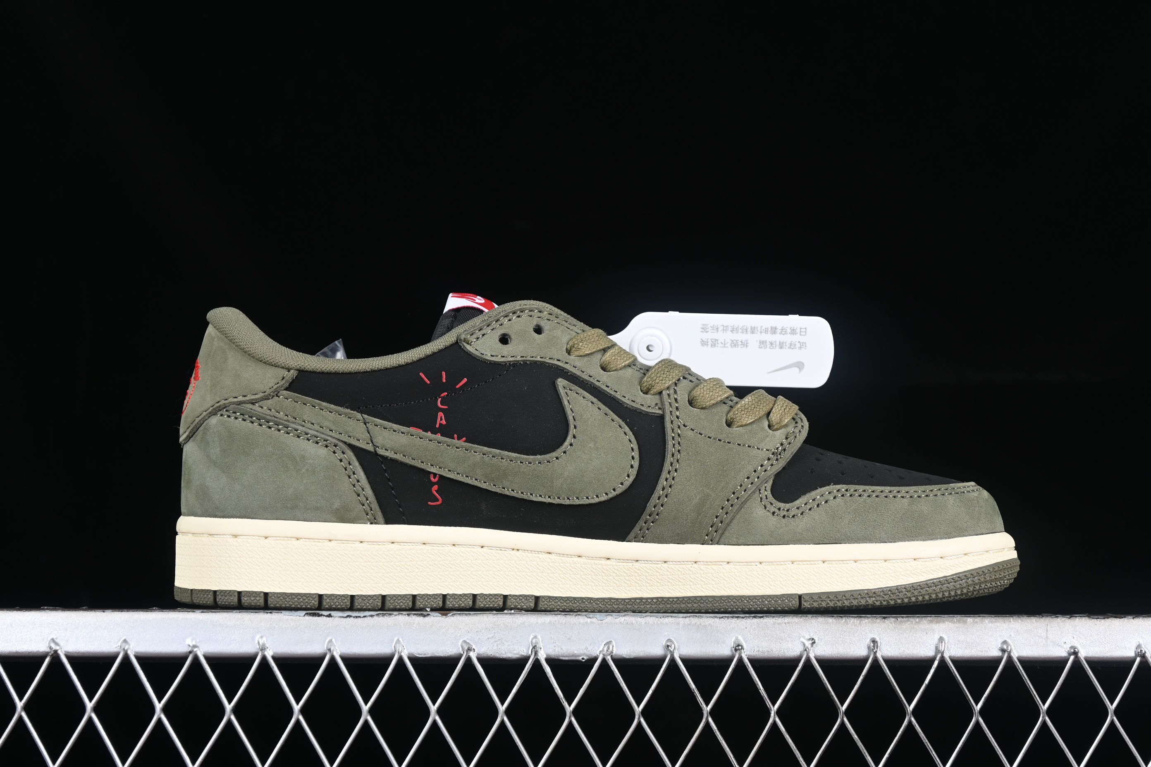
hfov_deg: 27.0
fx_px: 2398
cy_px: 384
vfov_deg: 18.2
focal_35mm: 75
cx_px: 576
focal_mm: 50
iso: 160
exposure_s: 1/60
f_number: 6.3
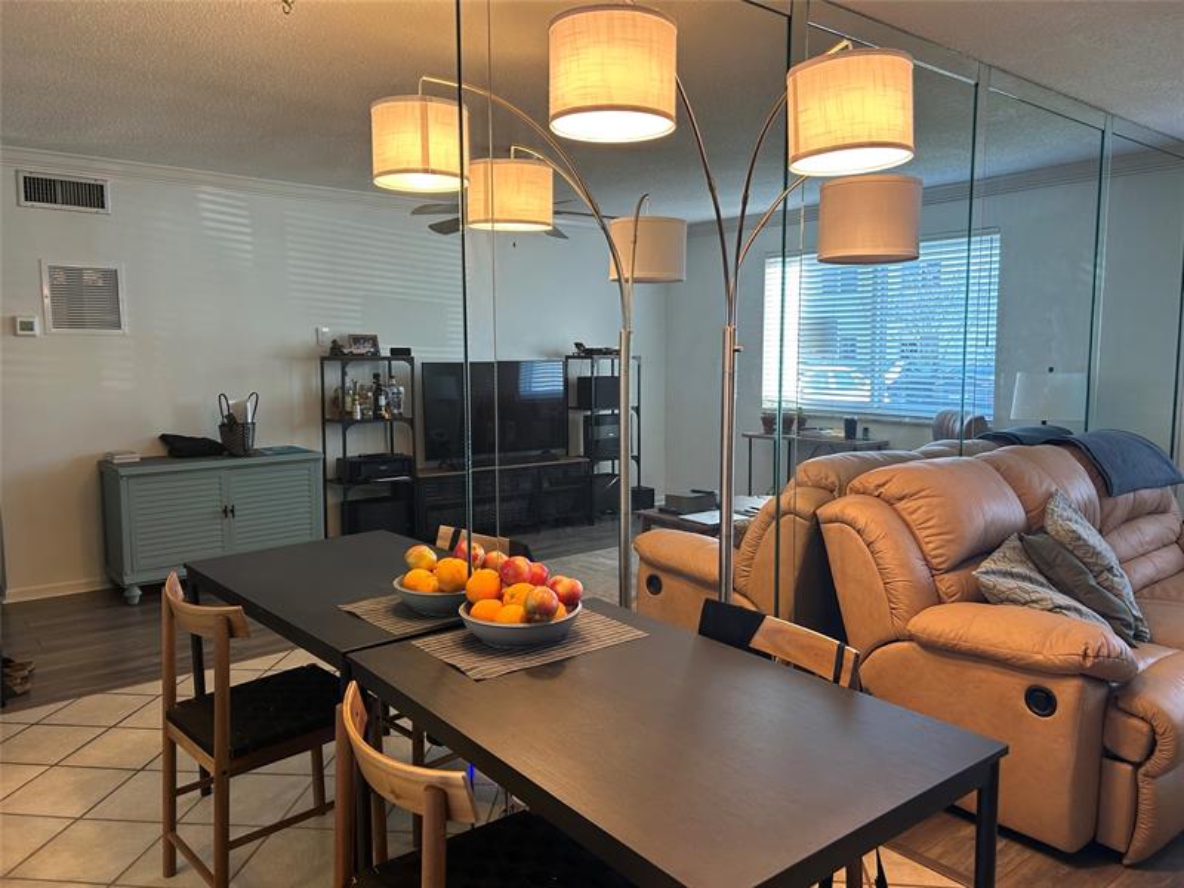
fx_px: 889
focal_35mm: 26
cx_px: 592
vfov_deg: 53.1
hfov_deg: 67.3
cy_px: 444
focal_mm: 5.7
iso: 100
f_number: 1.5
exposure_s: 1/60
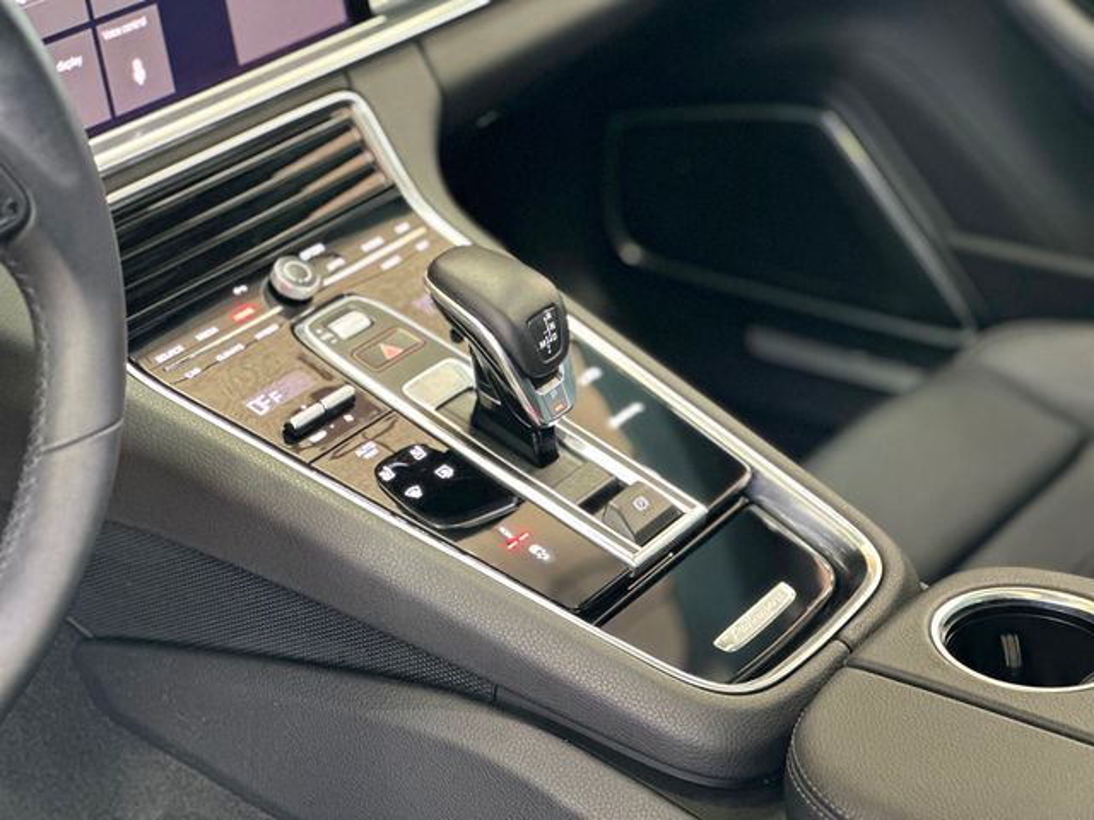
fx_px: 2433
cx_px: 547
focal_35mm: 77
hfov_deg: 25.3
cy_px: 410
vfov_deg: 19.1
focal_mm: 9
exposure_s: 1/20
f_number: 2.8
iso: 400
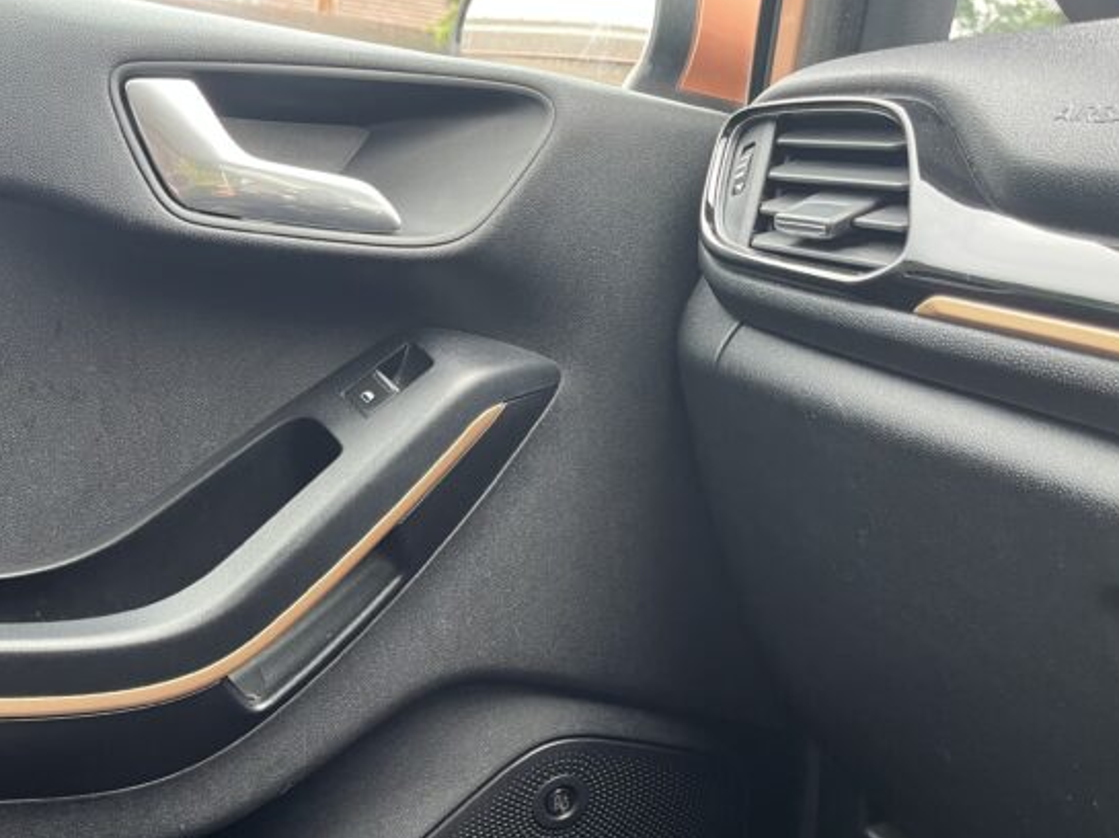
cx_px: 355
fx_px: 1228
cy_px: 547
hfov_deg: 48.0
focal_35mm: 38
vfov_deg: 37.3
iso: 200
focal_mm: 5.1
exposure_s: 1/60
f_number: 1.6
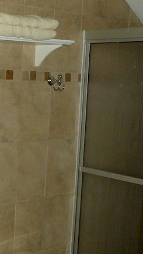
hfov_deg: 16.6
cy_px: 168
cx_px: -23
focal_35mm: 70
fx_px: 472
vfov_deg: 30.0
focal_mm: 5
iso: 200
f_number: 3.3
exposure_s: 1/60
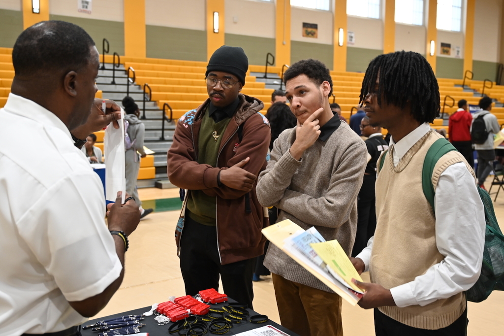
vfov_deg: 36.8
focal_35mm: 36
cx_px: 252
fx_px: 504
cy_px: 168
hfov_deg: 53.1
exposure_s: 1/60
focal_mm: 36
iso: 560
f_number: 4
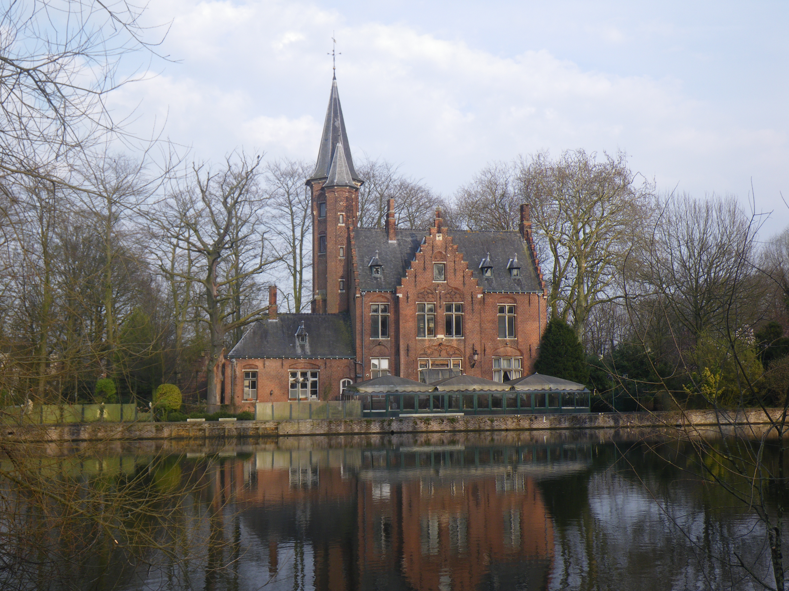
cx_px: 394
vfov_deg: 34.3
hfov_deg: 44.8
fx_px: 957
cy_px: 296
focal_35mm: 42
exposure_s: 1/160
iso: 50
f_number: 4.2
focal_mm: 7.5
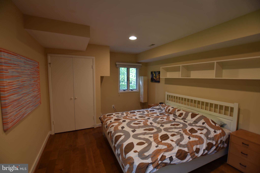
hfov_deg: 100.4
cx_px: 130
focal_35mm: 15
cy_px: 86
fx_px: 108
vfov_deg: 77.3
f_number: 3.5
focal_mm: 10
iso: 100
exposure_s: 1/25
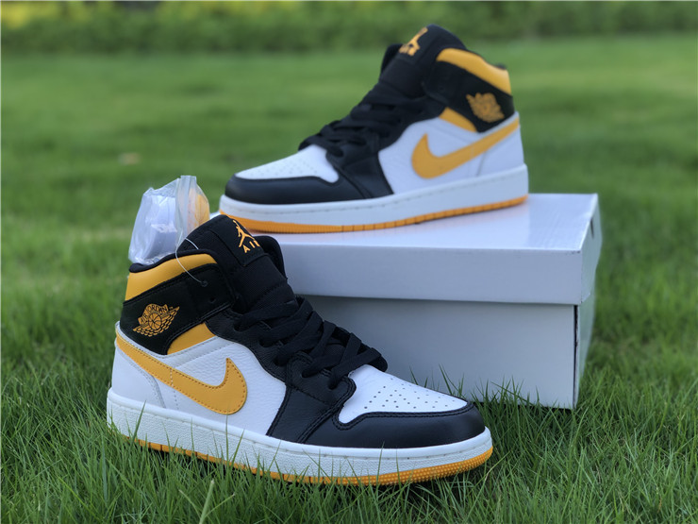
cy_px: 262
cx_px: 349
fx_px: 1049
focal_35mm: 52
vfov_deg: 28.0
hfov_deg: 36.8
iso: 16
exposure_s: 1/258
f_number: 2.4
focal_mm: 6
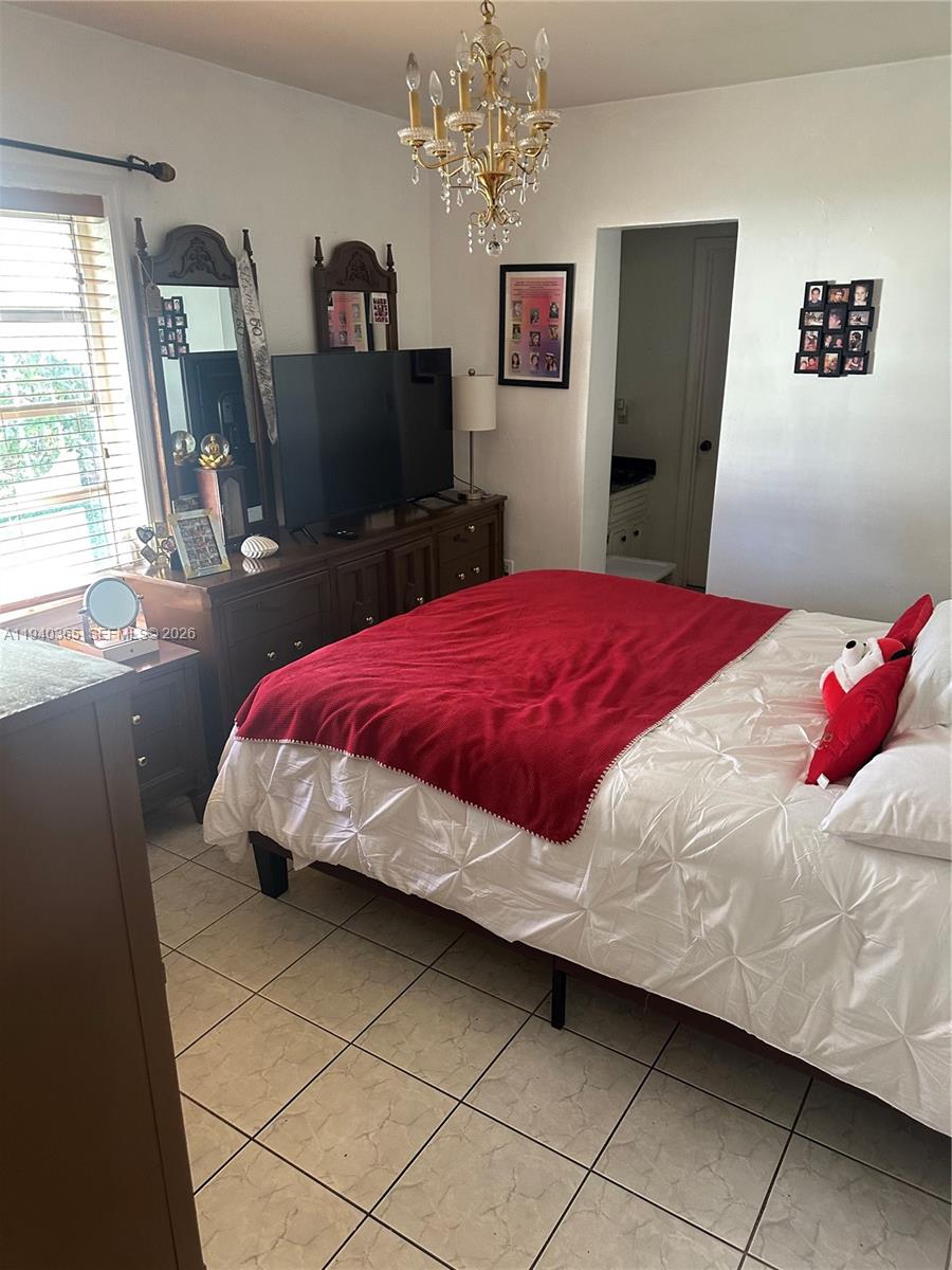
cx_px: 476
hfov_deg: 56.8
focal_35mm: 24
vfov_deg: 71.6
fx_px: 880
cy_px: 635
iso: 250
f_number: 1.78
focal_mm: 6.86
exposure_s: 1/60
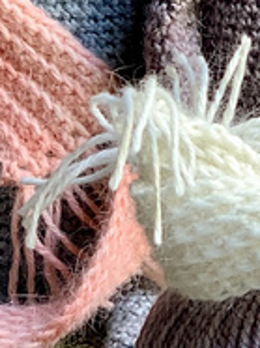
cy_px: -62
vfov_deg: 10.9
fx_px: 1797
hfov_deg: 8.3
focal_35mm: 179
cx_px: 217
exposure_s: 1/73
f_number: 2.4
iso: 125
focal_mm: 6
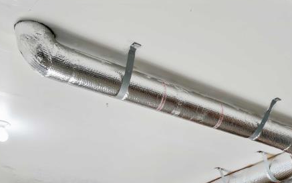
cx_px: 235
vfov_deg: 18.7
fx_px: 446
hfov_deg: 35.1
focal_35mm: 56
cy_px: 314
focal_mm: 16
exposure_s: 1/25
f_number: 8
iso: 640
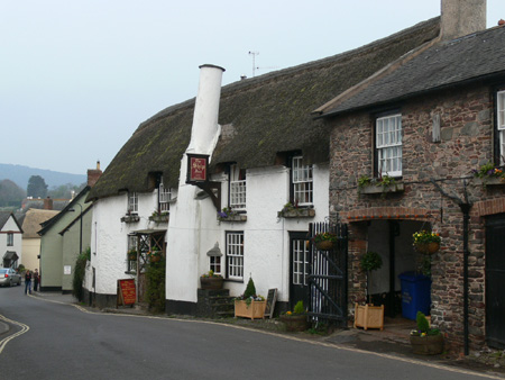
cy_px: 190
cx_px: 252
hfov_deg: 36.2
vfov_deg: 27.5
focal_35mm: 53
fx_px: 774
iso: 100
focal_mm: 9.7
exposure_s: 1/125
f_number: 4
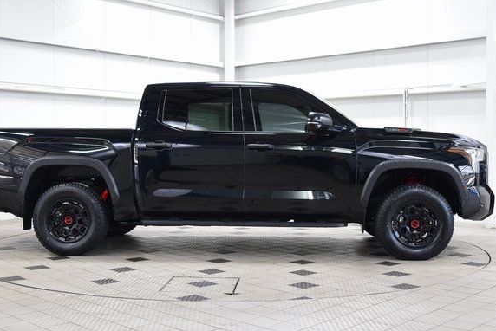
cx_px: 232
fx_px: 648
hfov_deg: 41.9
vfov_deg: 28.7
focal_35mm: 47
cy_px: 177
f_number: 4
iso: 1600
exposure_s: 1/60
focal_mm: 28
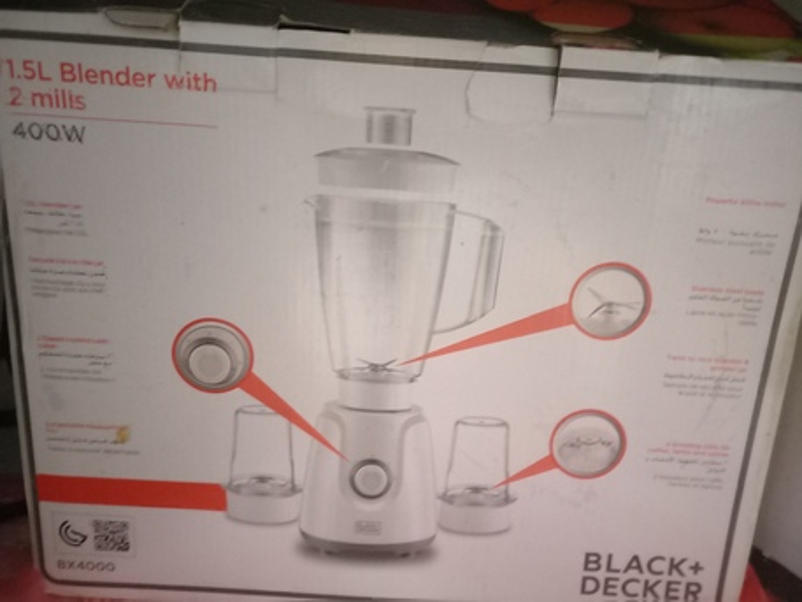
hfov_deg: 69.4
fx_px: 579
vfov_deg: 54.9
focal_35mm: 25
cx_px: 401
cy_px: 301
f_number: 1.8
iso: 2500
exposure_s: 1/4
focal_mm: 4.65
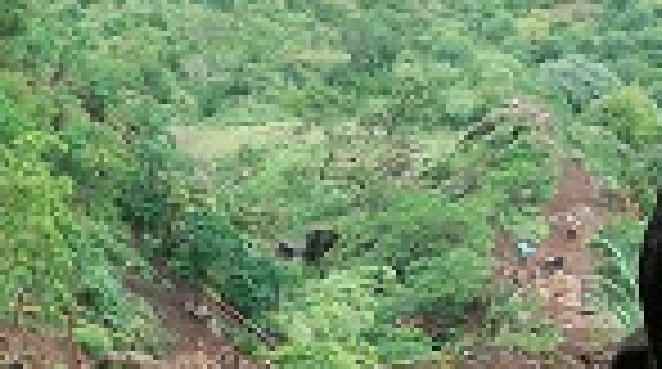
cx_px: -50
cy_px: 392
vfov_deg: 11.1
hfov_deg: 19.3
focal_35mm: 107
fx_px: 1874
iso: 80
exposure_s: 1/100
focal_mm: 6
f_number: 2.7
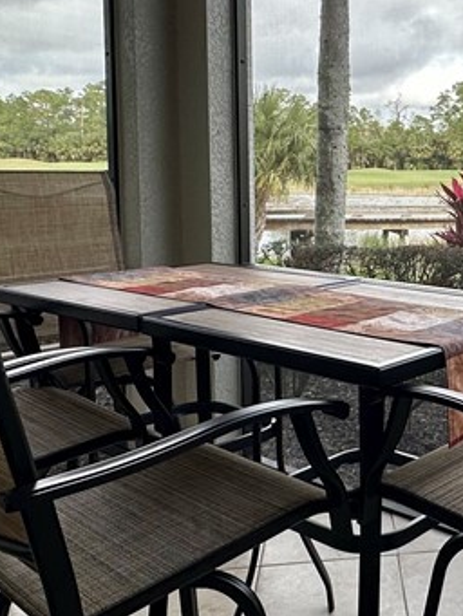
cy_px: 244
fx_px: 749
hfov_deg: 31.3
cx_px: 483
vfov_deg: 44.5
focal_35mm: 42
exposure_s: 1/342
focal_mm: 2.22
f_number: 2.2
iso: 40
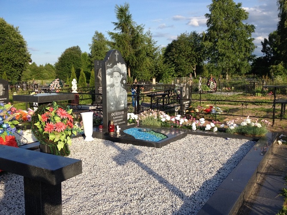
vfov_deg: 40.7
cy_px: 108
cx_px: 144
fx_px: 290
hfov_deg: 52.6
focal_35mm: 35
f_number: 2.4
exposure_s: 1/1042
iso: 50
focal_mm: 4.28
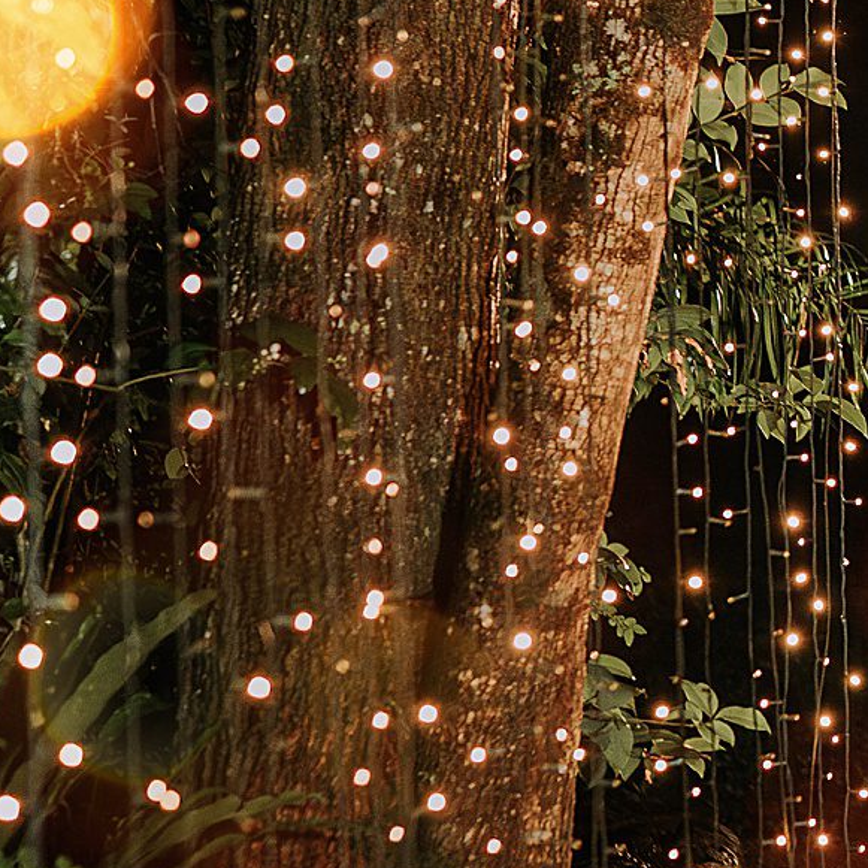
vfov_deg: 13.5
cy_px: 97
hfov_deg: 12.7
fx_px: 3631
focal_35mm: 128
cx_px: 1451
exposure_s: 1/160
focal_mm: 35
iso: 3200
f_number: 1.8
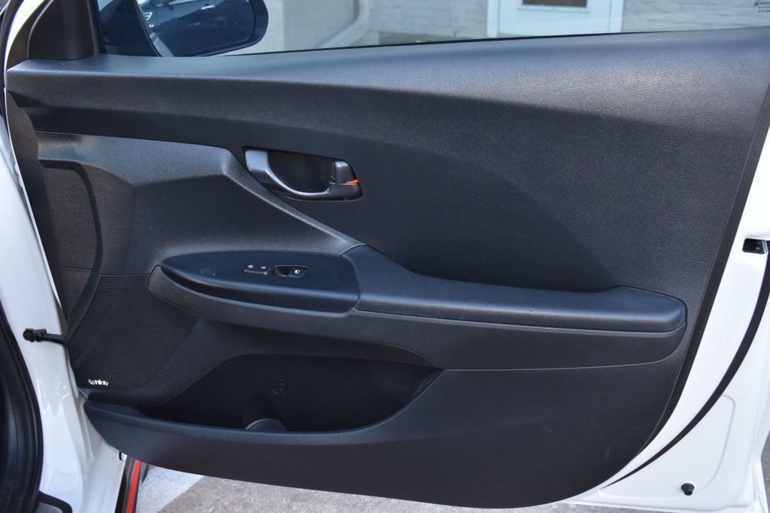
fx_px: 770
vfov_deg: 36.8
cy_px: 256
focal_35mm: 36
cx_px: 385
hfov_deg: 53.1
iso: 720
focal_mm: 24
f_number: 5.6
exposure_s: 1/125
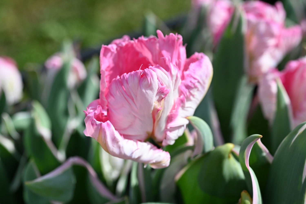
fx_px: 425
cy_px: 102
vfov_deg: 27.0
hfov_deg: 39.6
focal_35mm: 50
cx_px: 153
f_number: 5
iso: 640
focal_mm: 50
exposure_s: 1/6400
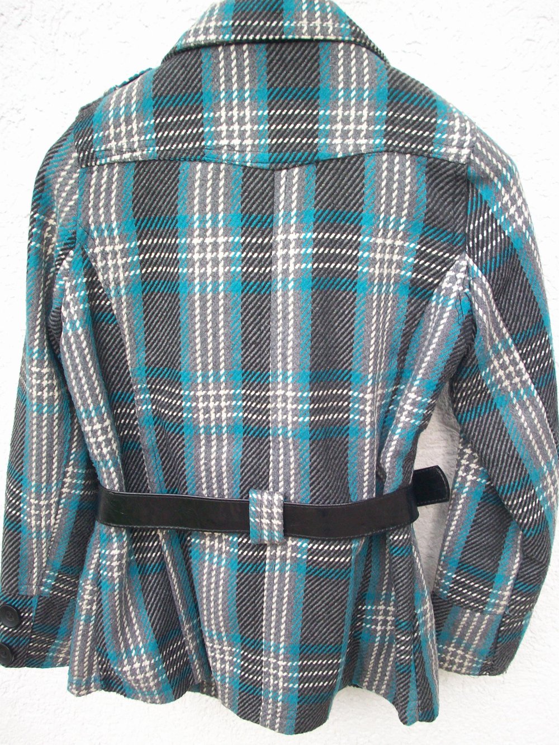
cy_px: 372
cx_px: 280
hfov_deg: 38.7
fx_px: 797
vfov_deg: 50.1
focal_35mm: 37
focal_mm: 6.2
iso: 82
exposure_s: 1/128
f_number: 2.8
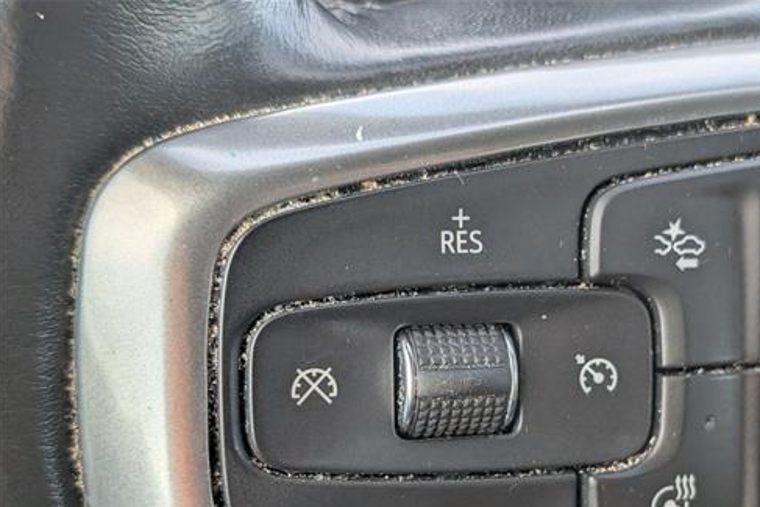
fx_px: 1415
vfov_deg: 20.2
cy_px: 373
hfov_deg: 29.9
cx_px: 495
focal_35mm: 67
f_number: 1.68
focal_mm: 6.9
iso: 79
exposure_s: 1/370
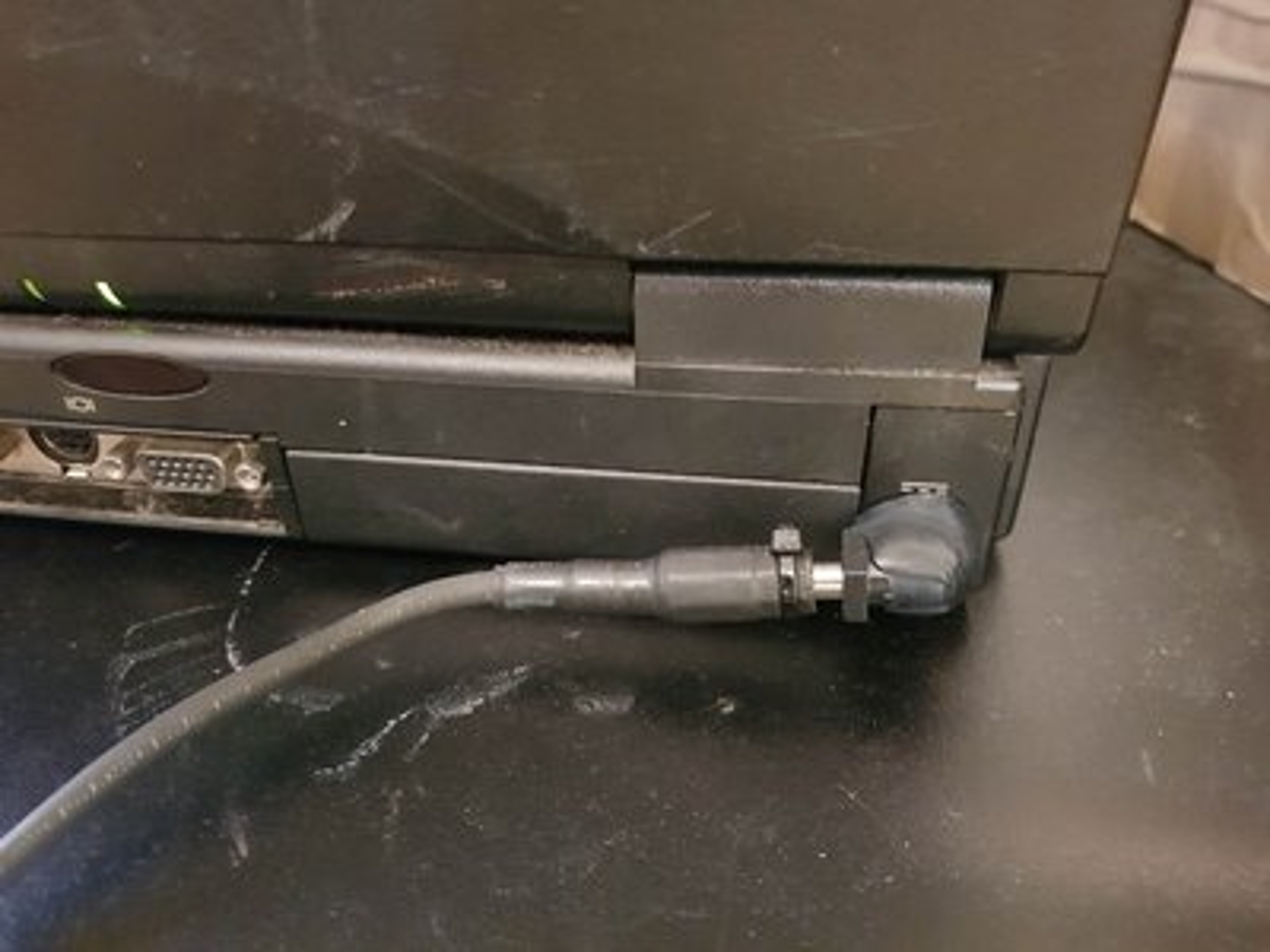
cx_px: 635
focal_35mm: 26
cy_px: 476
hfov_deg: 67.3
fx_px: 954
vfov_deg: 53.1
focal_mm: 4.2
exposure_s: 1/8
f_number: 1.7
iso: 1250
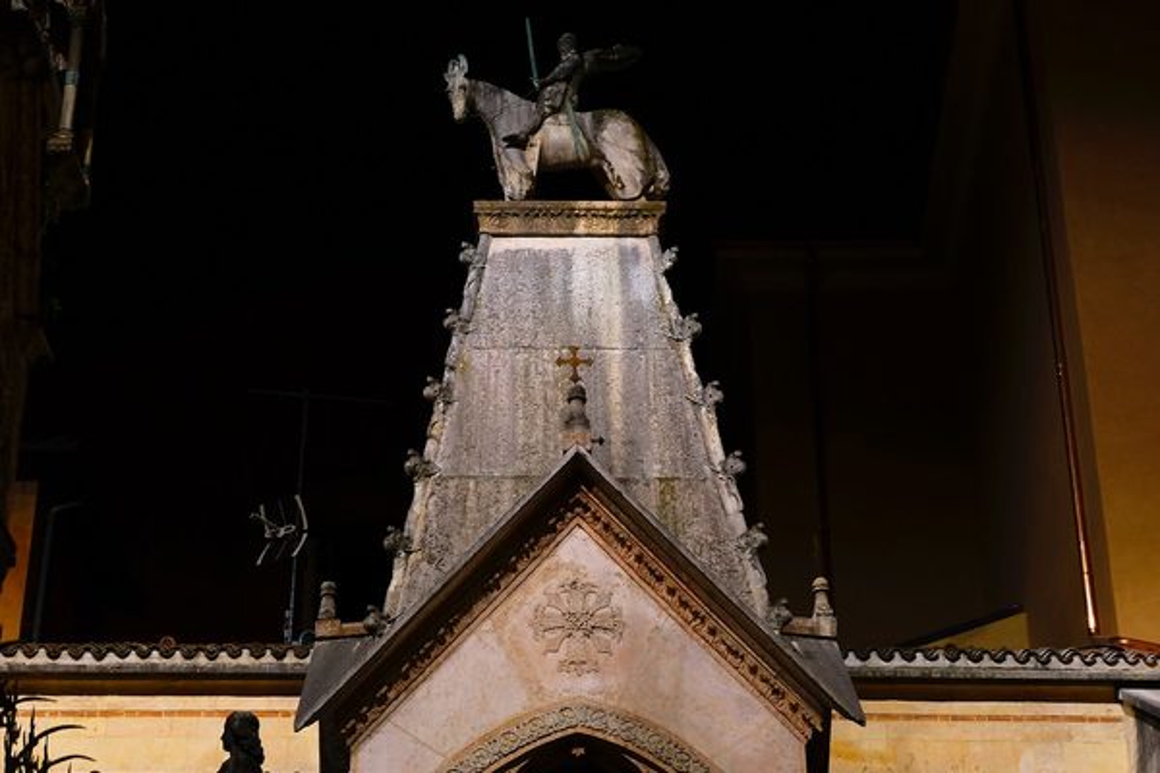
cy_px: 386
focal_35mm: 75
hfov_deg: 27.0
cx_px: 580
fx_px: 2416
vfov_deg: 18.2
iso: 800
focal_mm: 50
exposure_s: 1/2.5
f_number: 5.6
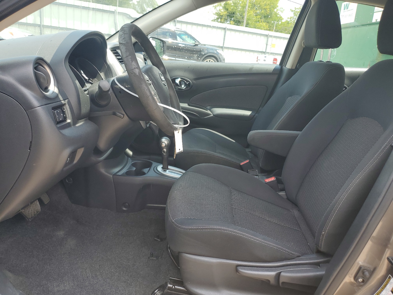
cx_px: 196
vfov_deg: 53.1
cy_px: 148
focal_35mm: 26
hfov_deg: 67.3
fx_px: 295
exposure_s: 1/500
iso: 50
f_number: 1.5
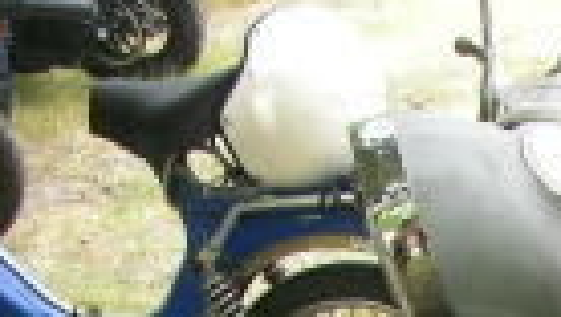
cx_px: 968
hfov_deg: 13.1
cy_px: 754
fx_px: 2234
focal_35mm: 150
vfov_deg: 7.6
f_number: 3.5
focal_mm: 6.3
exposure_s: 1/75.8
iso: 50
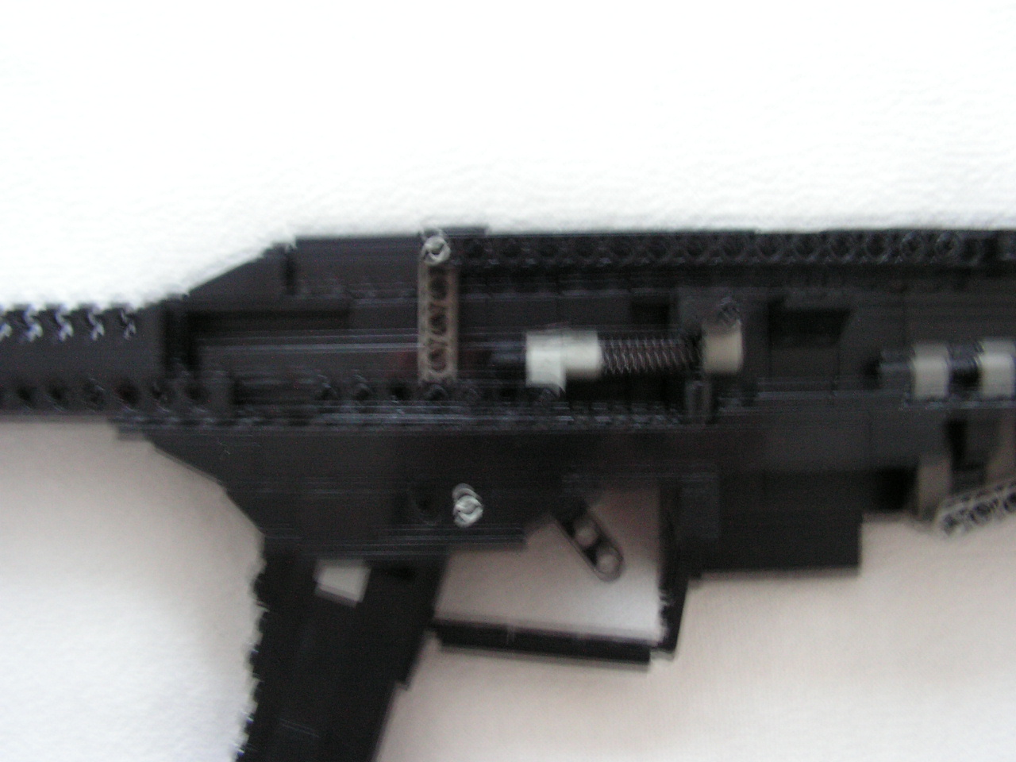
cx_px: 508
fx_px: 1057
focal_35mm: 36
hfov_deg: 51.4
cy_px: 381
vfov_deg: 39.7
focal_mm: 6
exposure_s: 1/1.3
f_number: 3.2
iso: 200
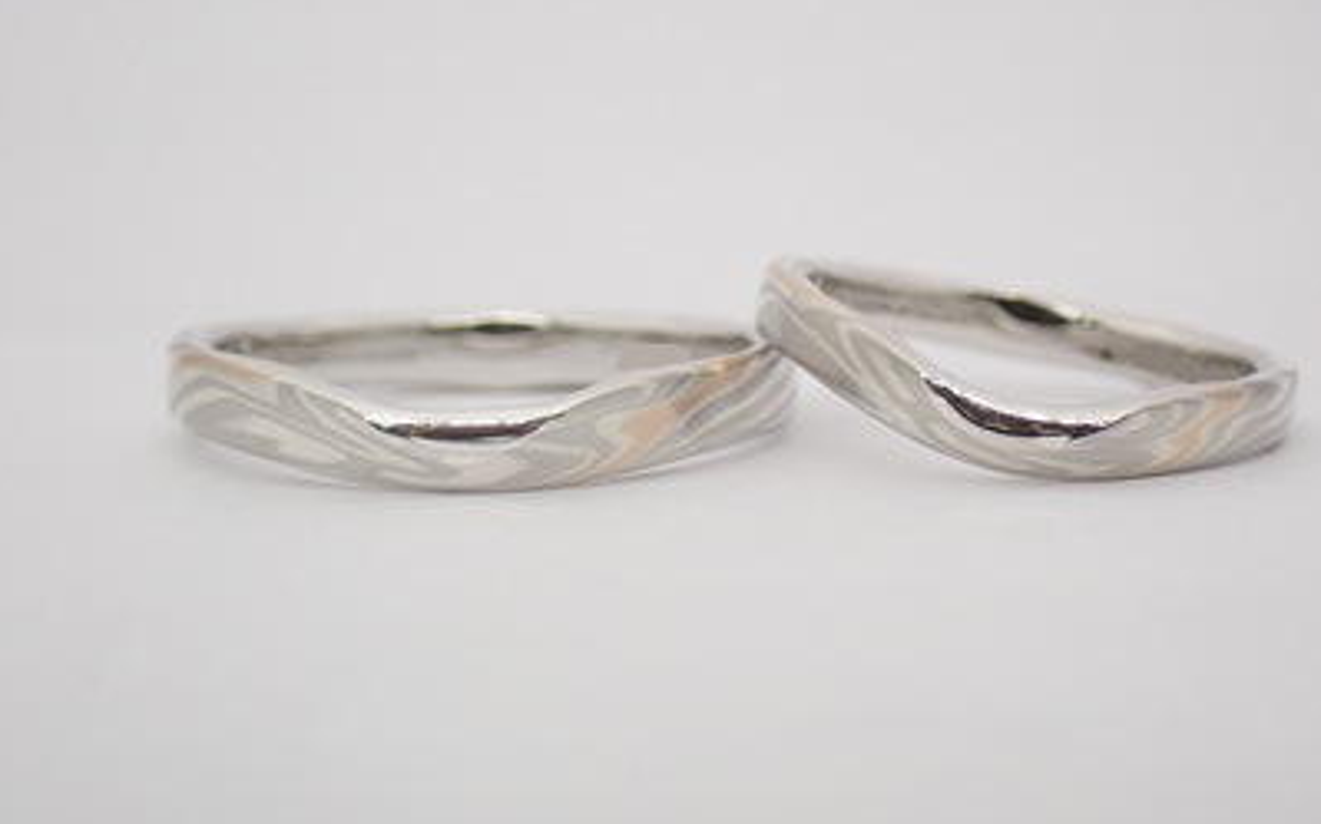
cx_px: 732
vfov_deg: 14.2
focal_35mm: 92
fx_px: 3311
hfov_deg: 22.6
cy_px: 386
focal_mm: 13.65
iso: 200
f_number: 4.1
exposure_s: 1/125
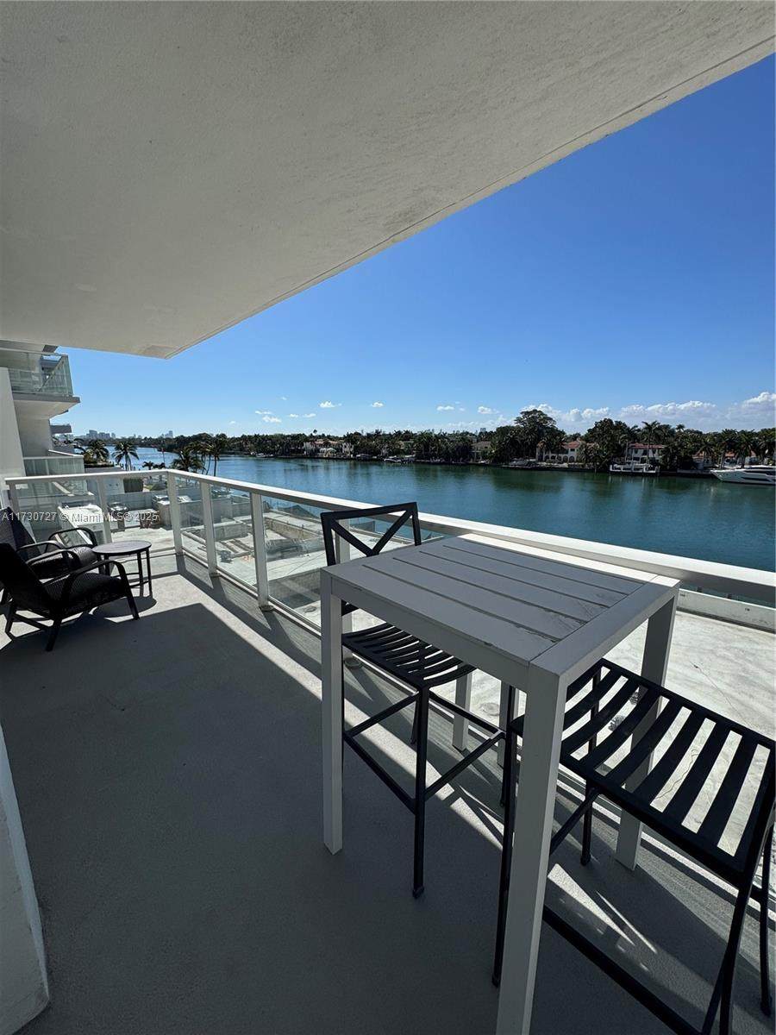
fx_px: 418
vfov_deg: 102.1
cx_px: 388
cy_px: 518
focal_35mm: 14
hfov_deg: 85.7
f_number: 2.2
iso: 40
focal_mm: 2.22
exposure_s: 1/3390
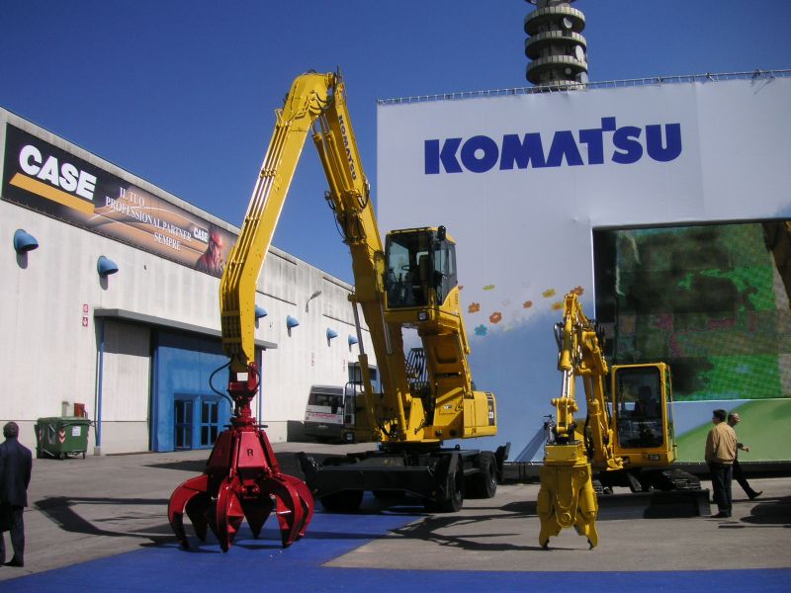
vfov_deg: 38.7
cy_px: 296
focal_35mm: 37
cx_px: 396
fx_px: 845
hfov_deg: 50.1
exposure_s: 1/1000
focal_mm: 6.1
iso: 50
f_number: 6.7
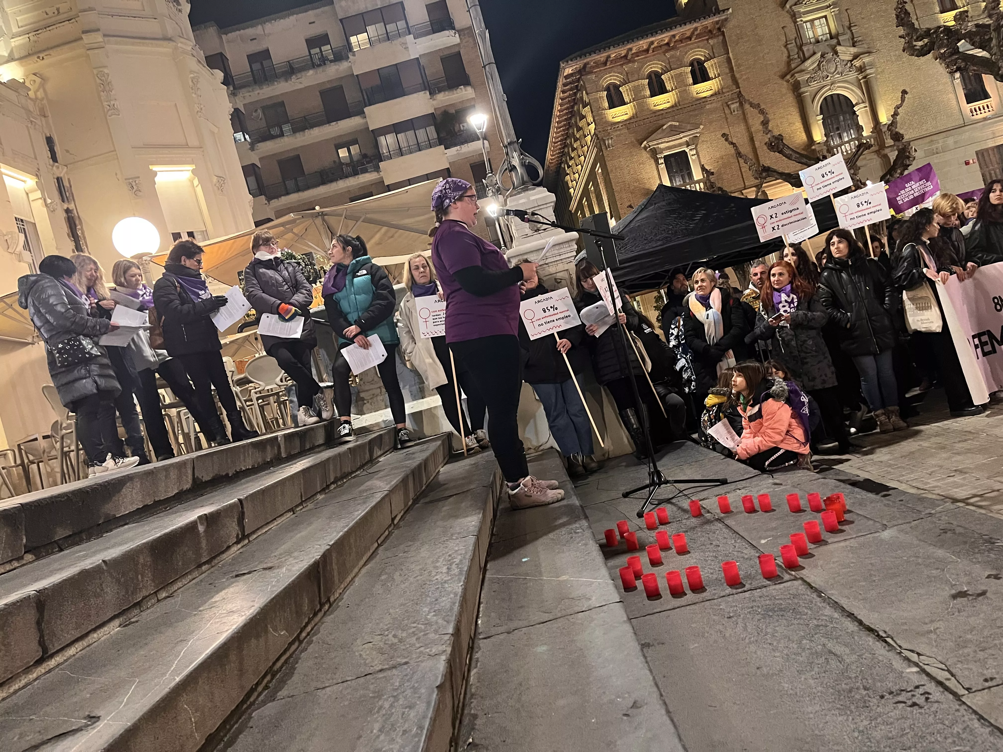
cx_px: 502
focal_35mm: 26
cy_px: 376
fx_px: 753
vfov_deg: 53.1
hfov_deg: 67.3
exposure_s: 1/33
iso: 400
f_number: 1.6
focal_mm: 5.1
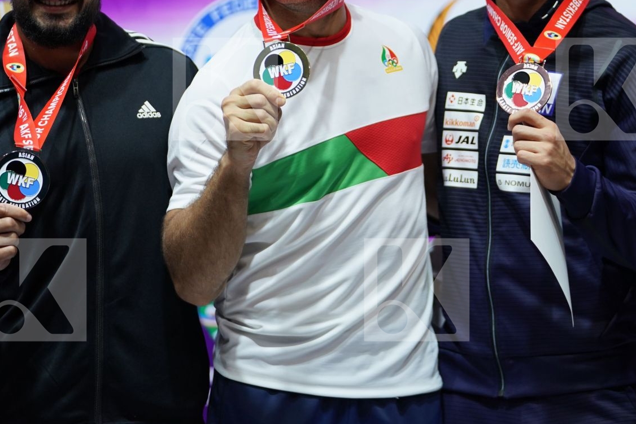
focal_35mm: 219
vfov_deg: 6.3
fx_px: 3869
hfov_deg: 9.4
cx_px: 417
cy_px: 89
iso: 640
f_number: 2.8
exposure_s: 1/250
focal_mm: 137
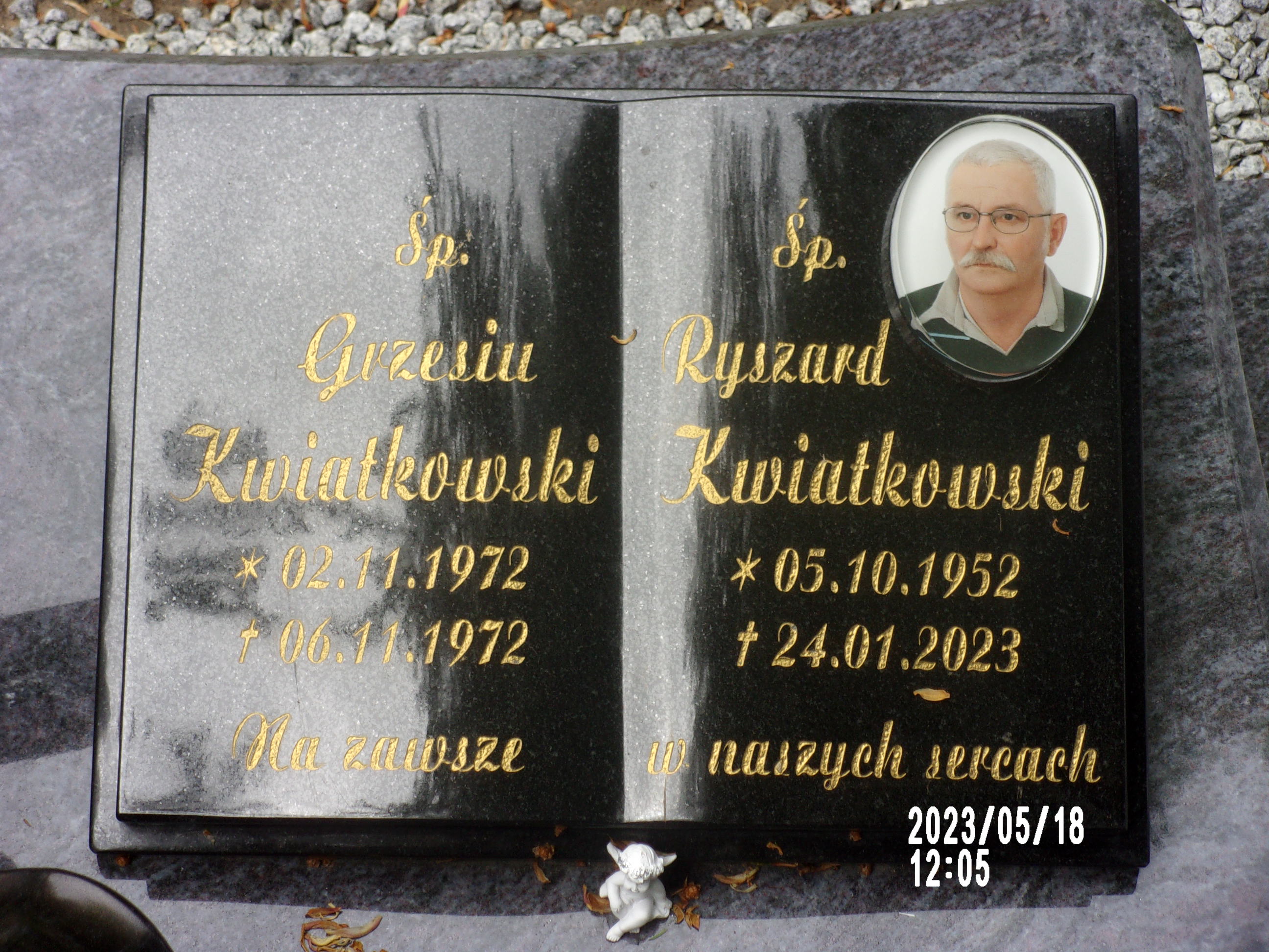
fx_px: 2859
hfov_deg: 25.0
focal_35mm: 78
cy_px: 476
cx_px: 634
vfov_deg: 18.9
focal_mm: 14
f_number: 5.4
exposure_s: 1/160
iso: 80
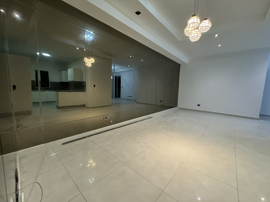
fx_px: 109
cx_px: 135
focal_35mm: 14
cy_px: 101
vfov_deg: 85.7
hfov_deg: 102.1
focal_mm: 2.22
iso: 320
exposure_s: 1/60
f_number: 2.2
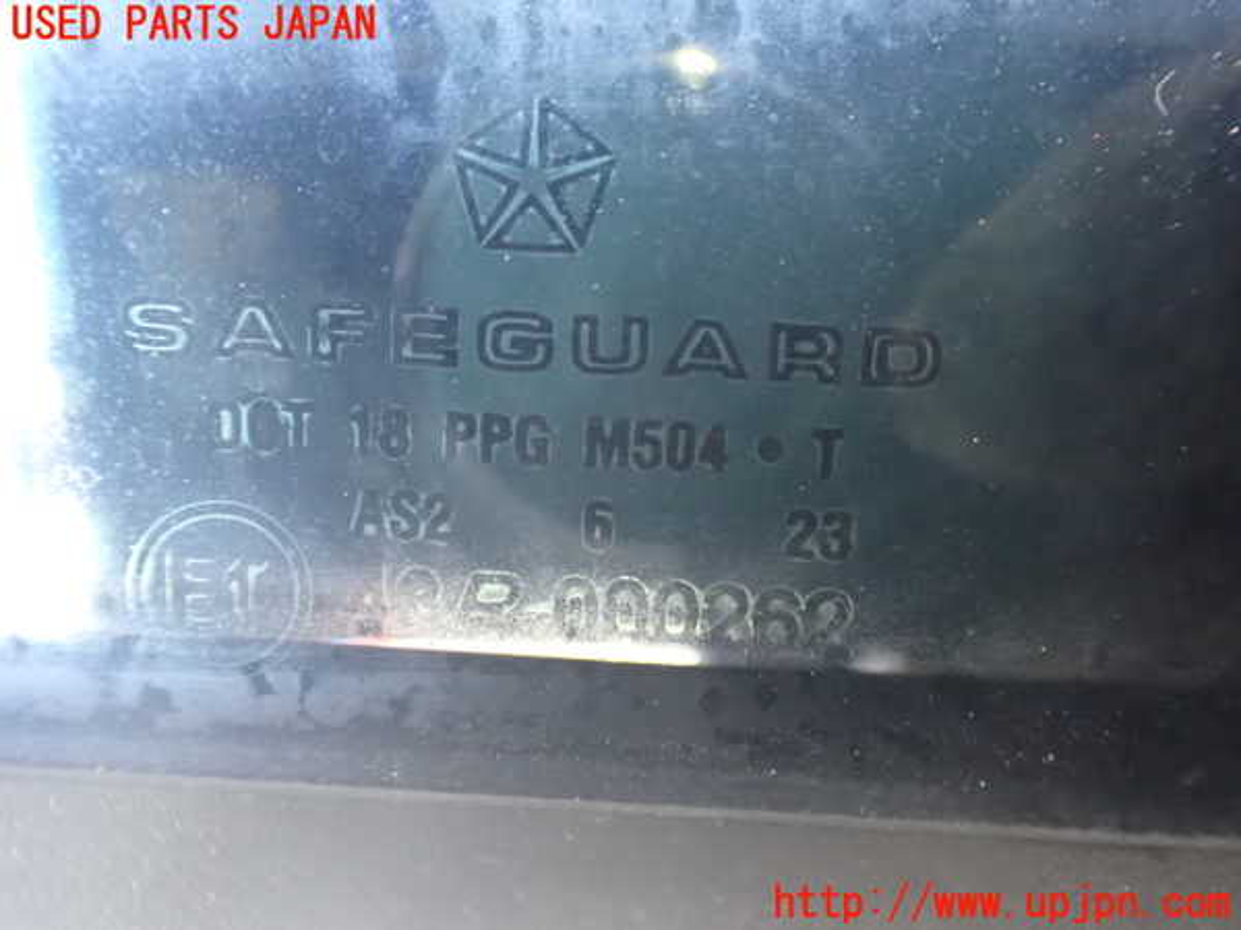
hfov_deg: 60.0
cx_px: 620
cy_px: 465
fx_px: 1076
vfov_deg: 46.8
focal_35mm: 30
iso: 1250
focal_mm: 5.4
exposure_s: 1/30
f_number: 2.3
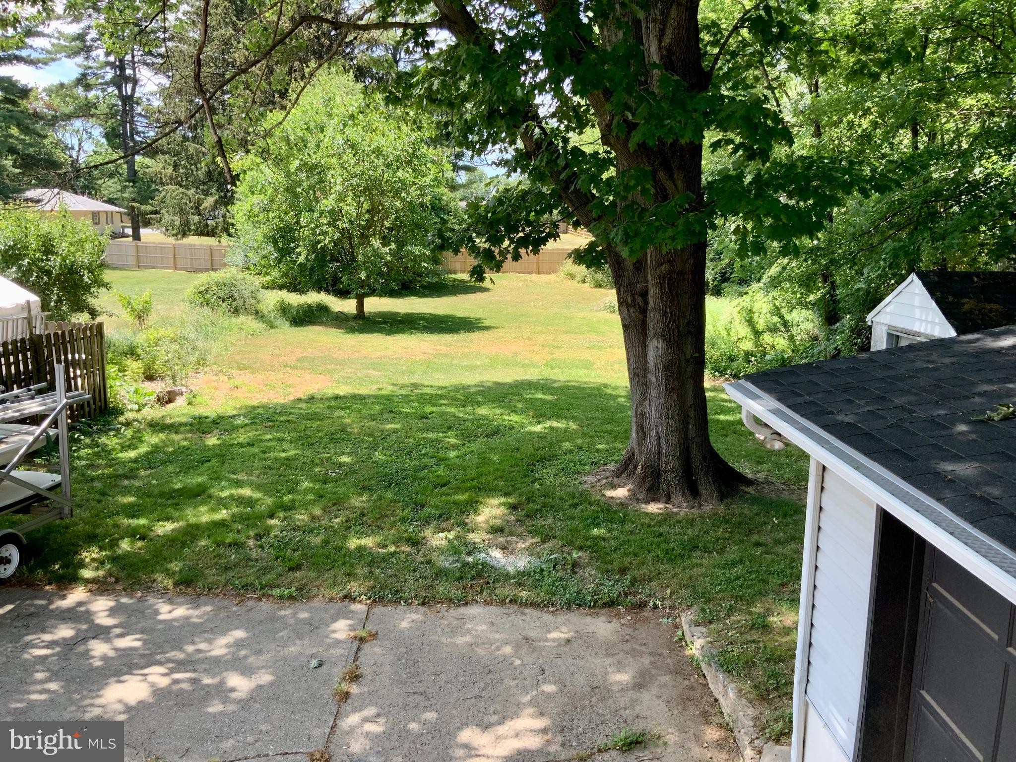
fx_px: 851
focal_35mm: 29
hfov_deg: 61.7
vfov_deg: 48.2
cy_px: 381
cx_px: 508
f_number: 1.8
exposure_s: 1/247
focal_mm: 3
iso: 16
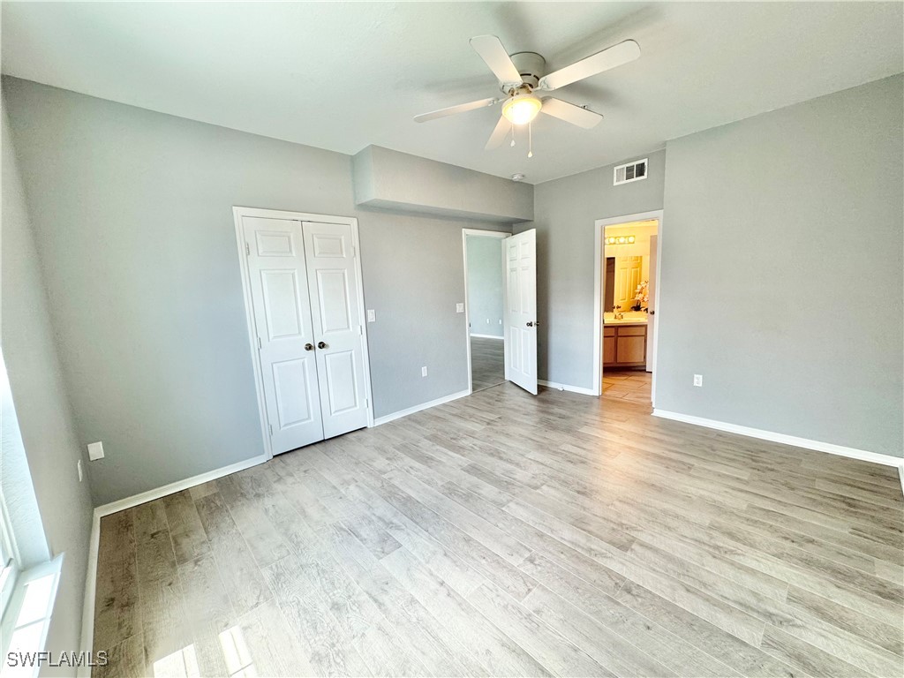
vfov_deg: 85.7
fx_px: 366
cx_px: 452
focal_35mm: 14
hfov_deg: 102.1
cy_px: 339
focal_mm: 2.22
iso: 160
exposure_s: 1/120
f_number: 2.2
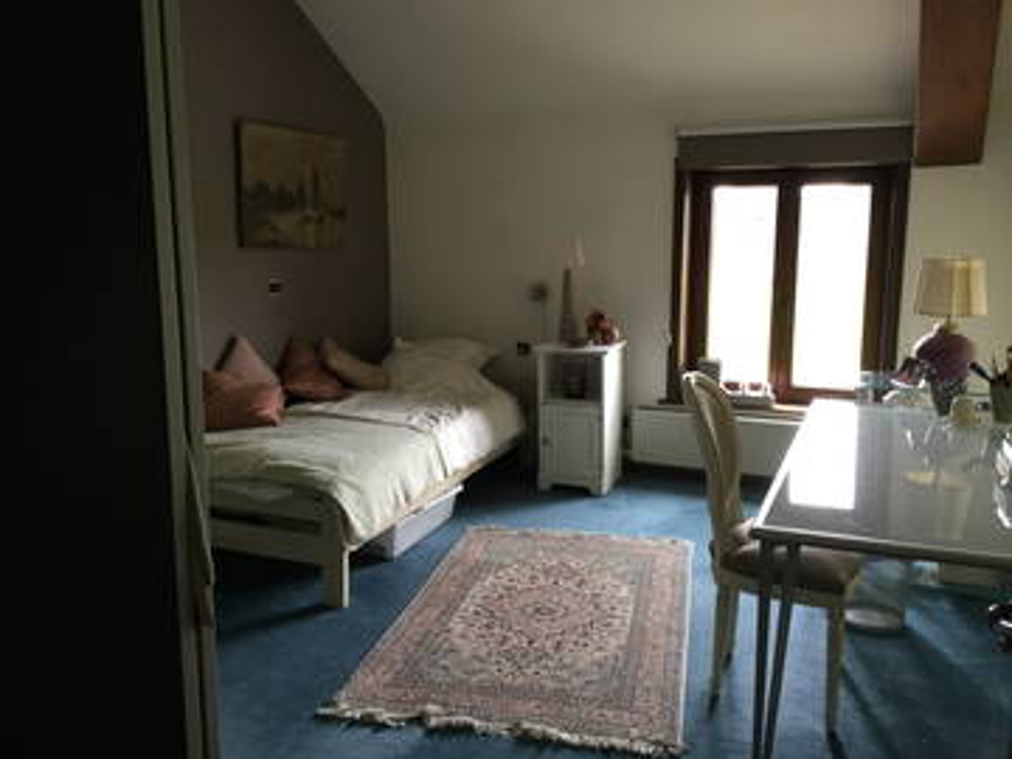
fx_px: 906
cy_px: 380
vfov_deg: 45.4
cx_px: 506
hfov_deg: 58.4
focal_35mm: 31
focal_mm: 3.3
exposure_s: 1/33
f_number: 2.4
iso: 100
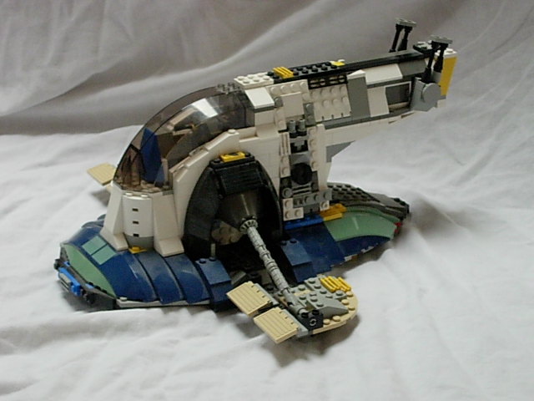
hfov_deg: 17.4
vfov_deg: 13.1
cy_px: 200
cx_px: 267
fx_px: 1743
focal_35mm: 113
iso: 400
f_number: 4.9
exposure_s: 1/87.9
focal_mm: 23.4
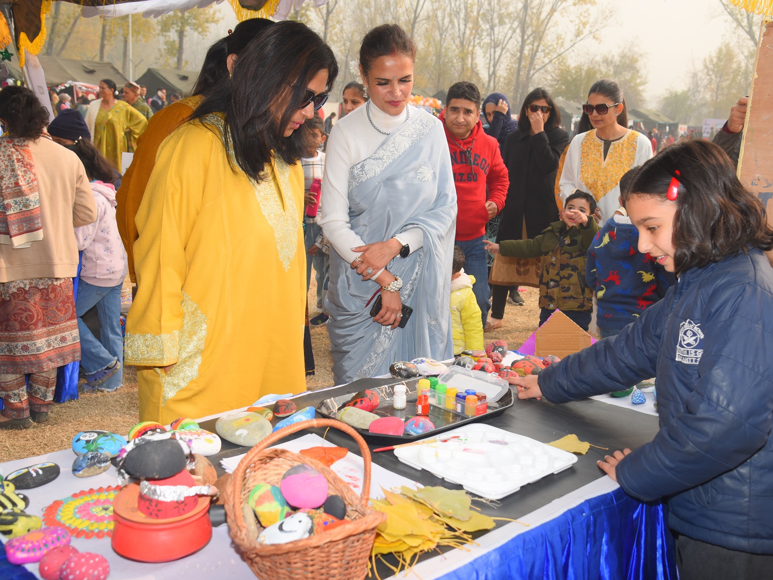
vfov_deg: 40.7
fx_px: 782
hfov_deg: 52.6
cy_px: 292
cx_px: 394
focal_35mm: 35
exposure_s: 1/250
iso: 140
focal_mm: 32
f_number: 6.3
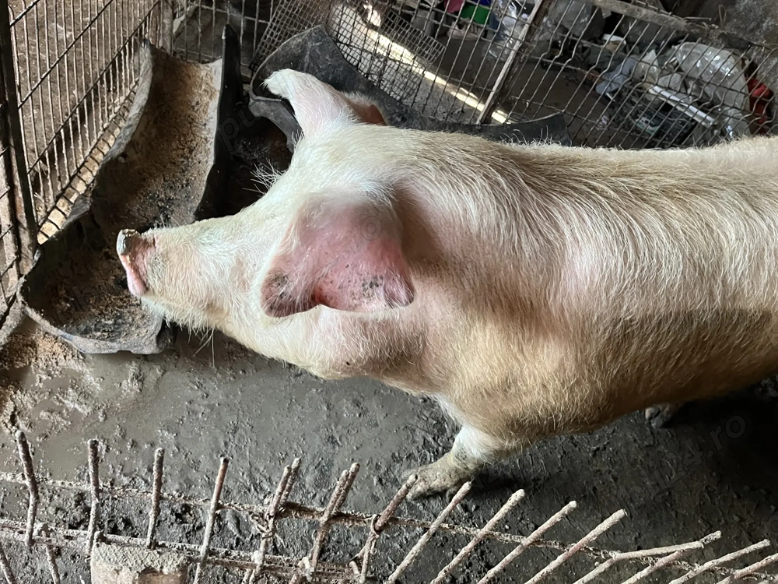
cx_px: 389
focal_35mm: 26
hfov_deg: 67.3
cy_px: 292
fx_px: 584
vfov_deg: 53.1
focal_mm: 5.1
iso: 400
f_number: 1.6
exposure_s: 1/60
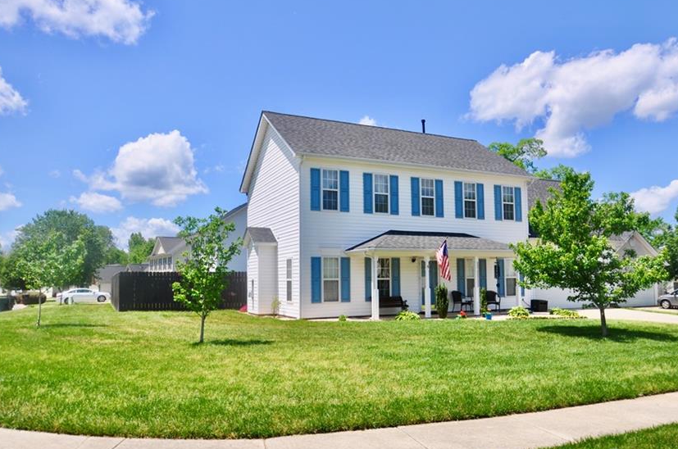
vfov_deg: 49.4
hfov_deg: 69.4
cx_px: 369
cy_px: 227
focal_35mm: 26
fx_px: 489
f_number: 10
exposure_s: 1/400
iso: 200
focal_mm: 14
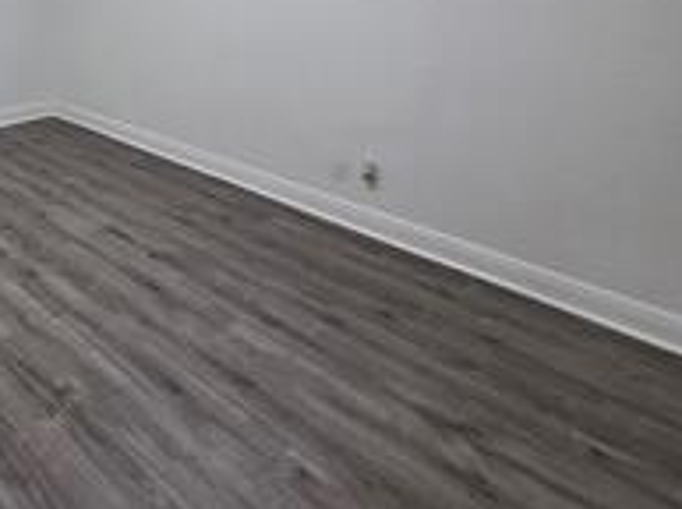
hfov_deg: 51.4
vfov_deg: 46.3
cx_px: -11
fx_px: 531
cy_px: 53
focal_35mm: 27
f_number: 2.2
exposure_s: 1/60
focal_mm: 2.2
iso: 320
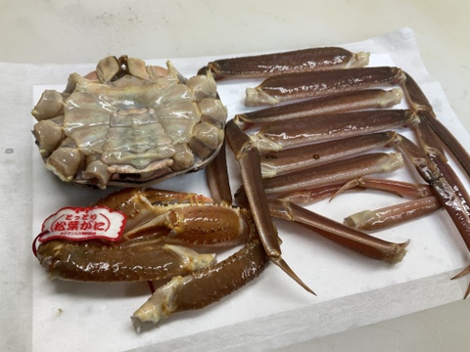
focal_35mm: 29
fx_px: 394
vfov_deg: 48.2
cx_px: 235
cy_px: 176
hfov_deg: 61.7
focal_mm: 3
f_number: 1.8
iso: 40
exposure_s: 1/120
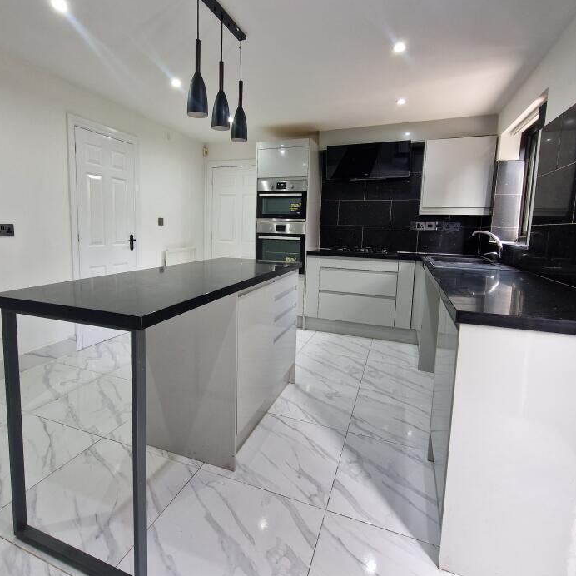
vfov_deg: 83.8
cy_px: 265
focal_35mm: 17
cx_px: 262
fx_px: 320
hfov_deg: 83.8
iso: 125
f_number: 2.2
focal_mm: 2.2
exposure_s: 1/50
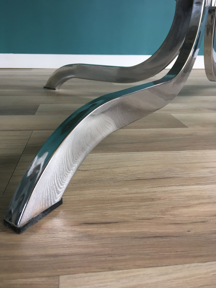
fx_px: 241
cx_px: 108
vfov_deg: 61.7
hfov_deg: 48.2
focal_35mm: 29
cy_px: 144
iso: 80
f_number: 2.2
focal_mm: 4.15
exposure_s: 1/33
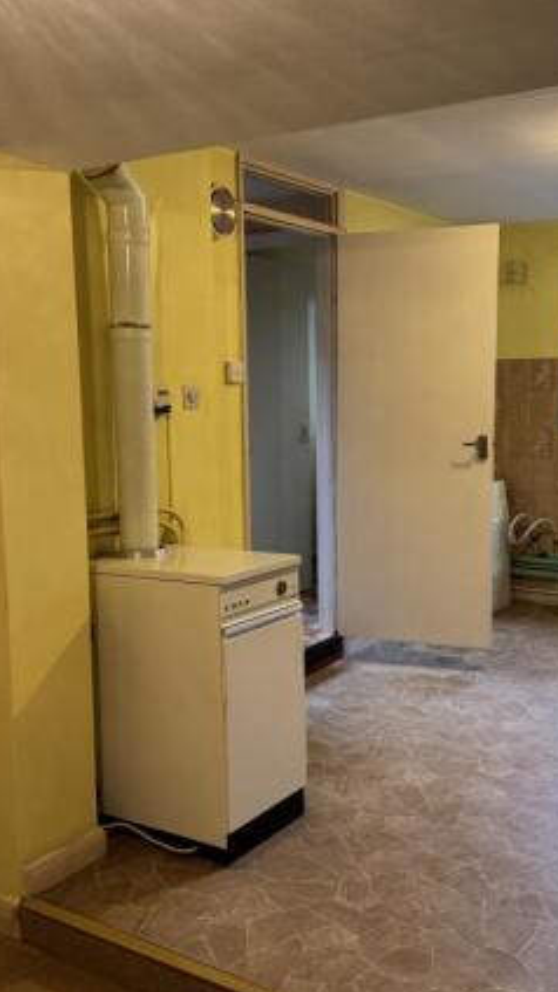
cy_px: 503
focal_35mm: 36
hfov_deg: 32.8
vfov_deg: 55.3
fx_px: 947
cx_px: 318
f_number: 1.78
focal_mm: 6.76
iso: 320
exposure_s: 1/50
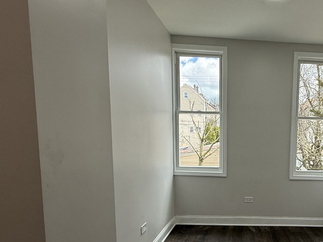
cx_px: 257
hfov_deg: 61.8
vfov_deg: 52.2
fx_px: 243
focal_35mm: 26
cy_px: 160
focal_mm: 2.22
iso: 64
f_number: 2.2
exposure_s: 1/203
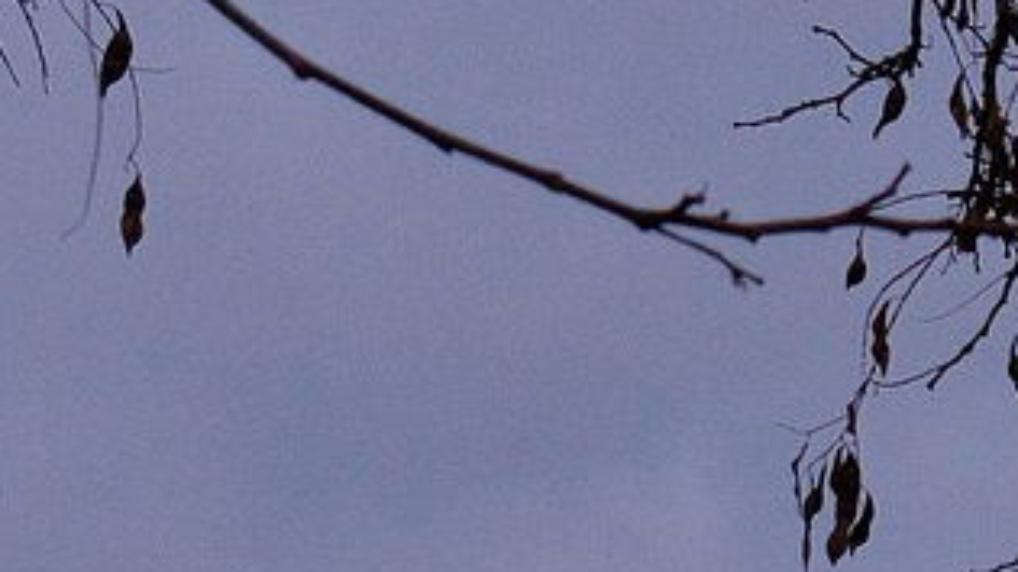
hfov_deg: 8.1
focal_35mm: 240
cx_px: 2674
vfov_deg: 4.9
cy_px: 1514
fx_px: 6477
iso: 640
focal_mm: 23.5
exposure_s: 1/2700
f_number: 6.4
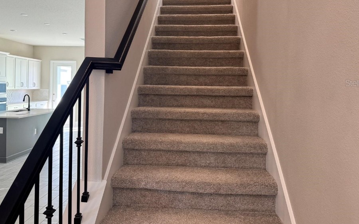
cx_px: 179
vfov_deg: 42.8
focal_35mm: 29
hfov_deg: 64.6
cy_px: 83
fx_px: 284
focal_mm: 6.76
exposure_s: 1/120
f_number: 1.78
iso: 200
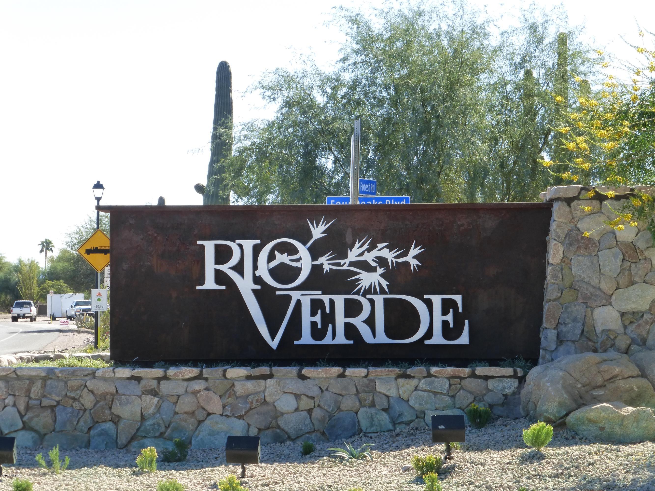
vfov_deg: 14.5
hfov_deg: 19.3
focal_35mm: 102
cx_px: 328
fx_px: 1930
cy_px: 246
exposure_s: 1/200
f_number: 5.3
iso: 160
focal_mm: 18.2
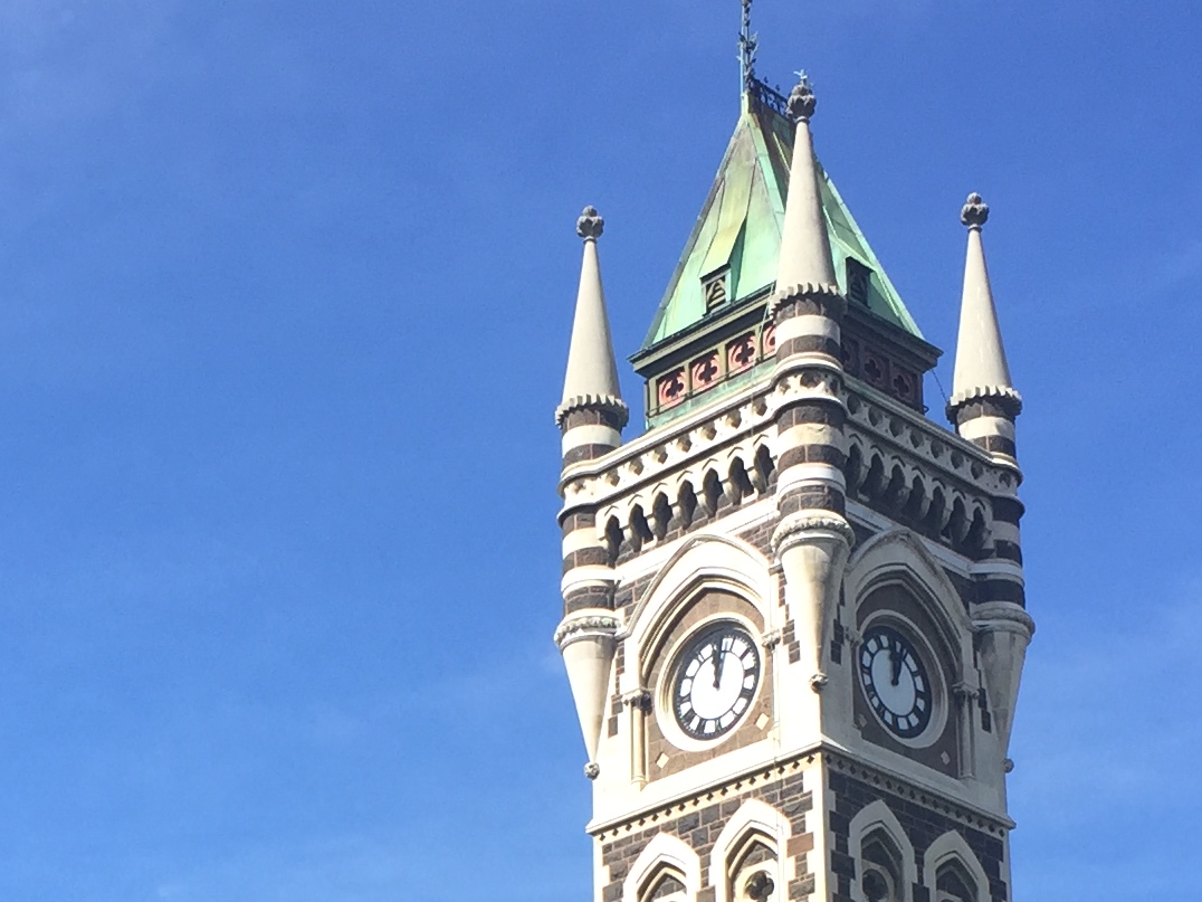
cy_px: 1100
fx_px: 3056
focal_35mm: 88
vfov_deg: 16.1
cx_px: 368
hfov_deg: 22.1
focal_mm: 4.15
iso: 32
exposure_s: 1/1199
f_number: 2.2
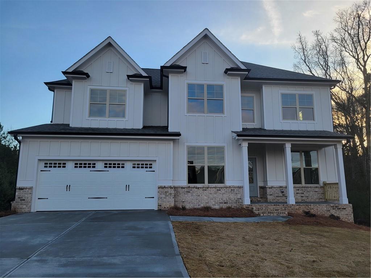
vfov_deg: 53.1
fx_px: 279
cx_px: 186
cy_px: 139
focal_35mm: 26
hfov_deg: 67.3
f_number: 1.8
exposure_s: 1/816
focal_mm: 5.4
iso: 40
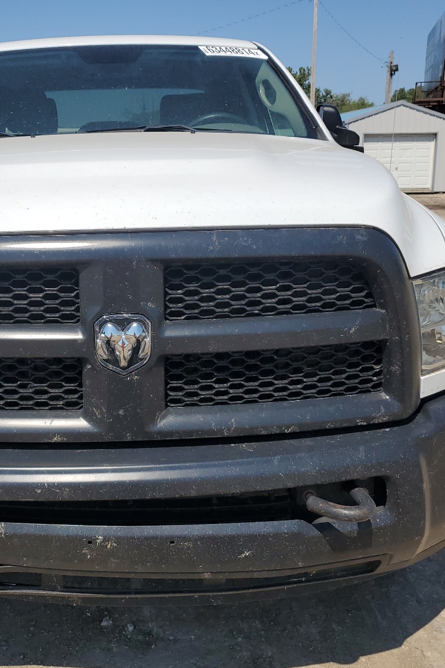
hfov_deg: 35.4
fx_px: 686
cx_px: 125
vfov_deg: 51.9
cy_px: 327
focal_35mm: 37
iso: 50
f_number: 1.5
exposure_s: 1/10000
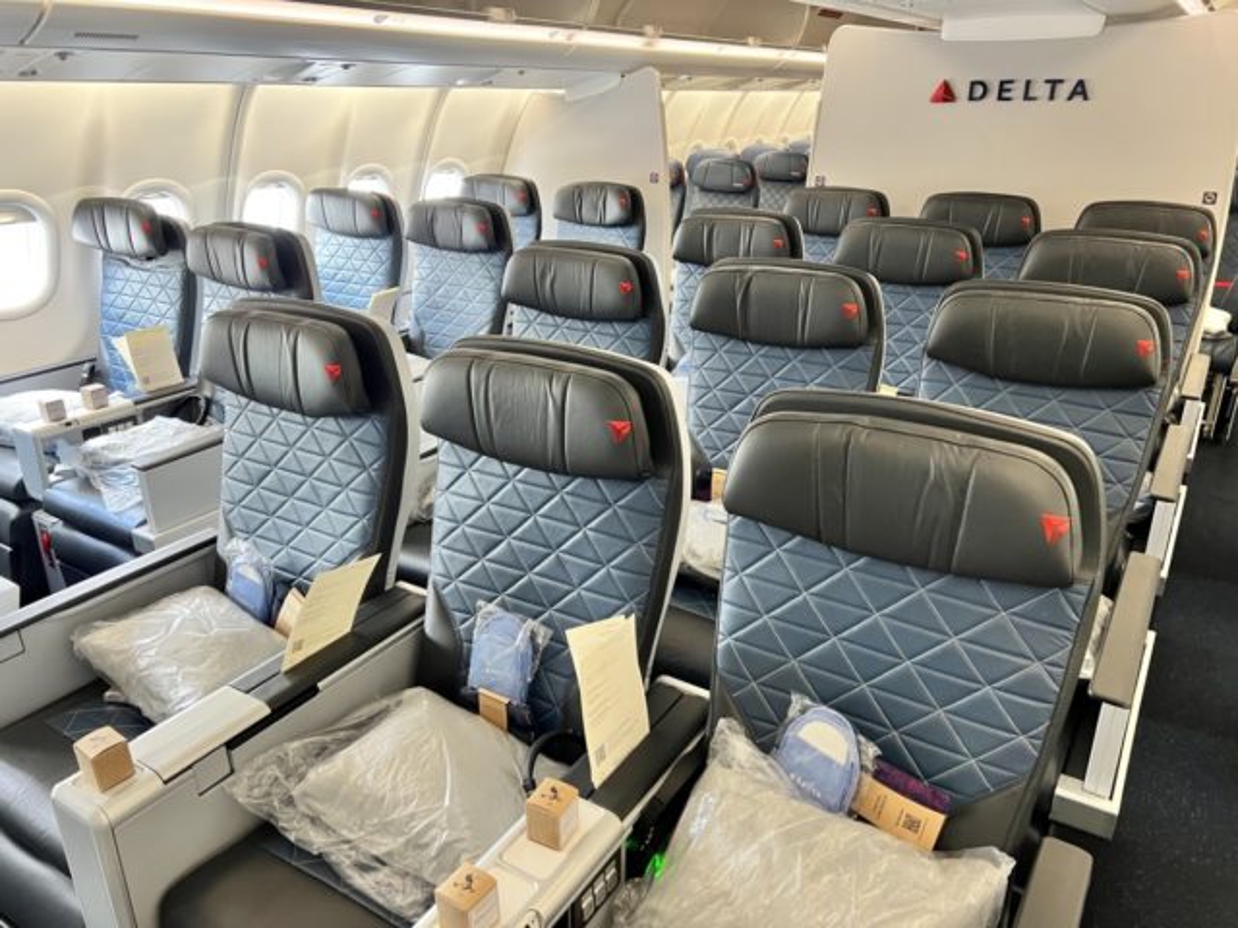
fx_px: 930
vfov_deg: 53.1
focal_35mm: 26
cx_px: 619
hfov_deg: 67.3
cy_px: 464
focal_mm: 5.7
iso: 250
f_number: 1.5
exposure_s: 1/48
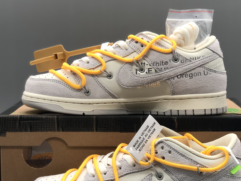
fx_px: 606
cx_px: 138
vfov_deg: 16.9
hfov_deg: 22.5
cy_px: 119
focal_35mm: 87
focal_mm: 6
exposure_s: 1/57
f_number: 2.4
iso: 32
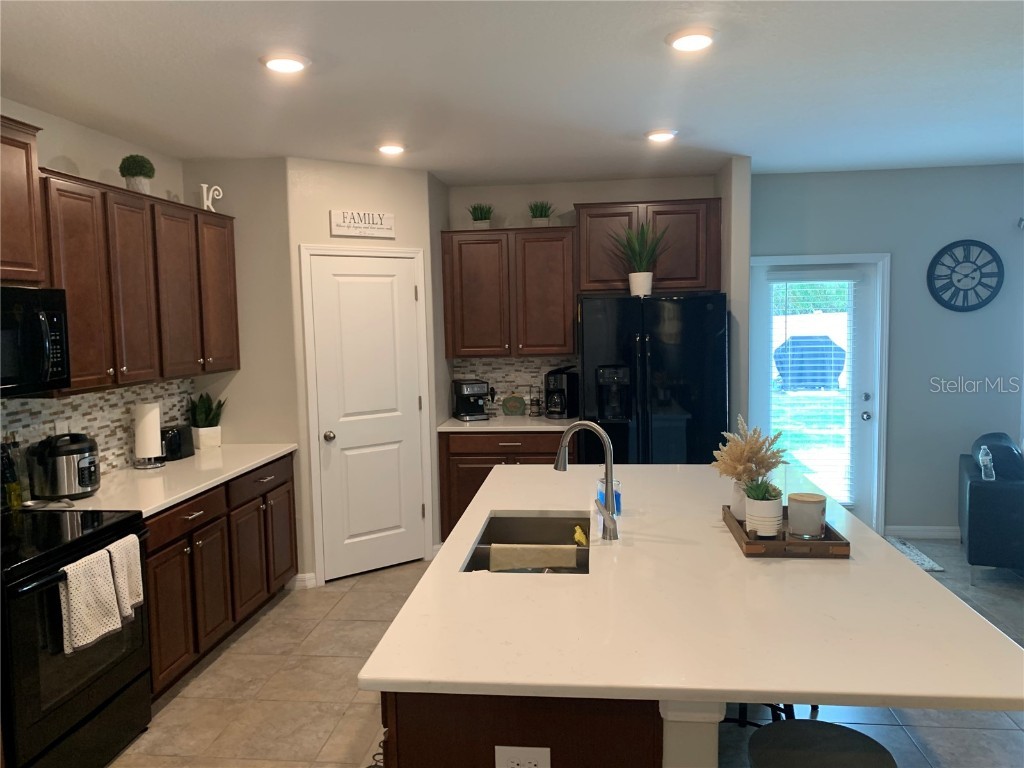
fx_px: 769
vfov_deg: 53.1
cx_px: 512
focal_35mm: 26
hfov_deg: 67.3
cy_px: 384
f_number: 1.8
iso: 125
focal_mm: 4.25
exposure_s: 1/60
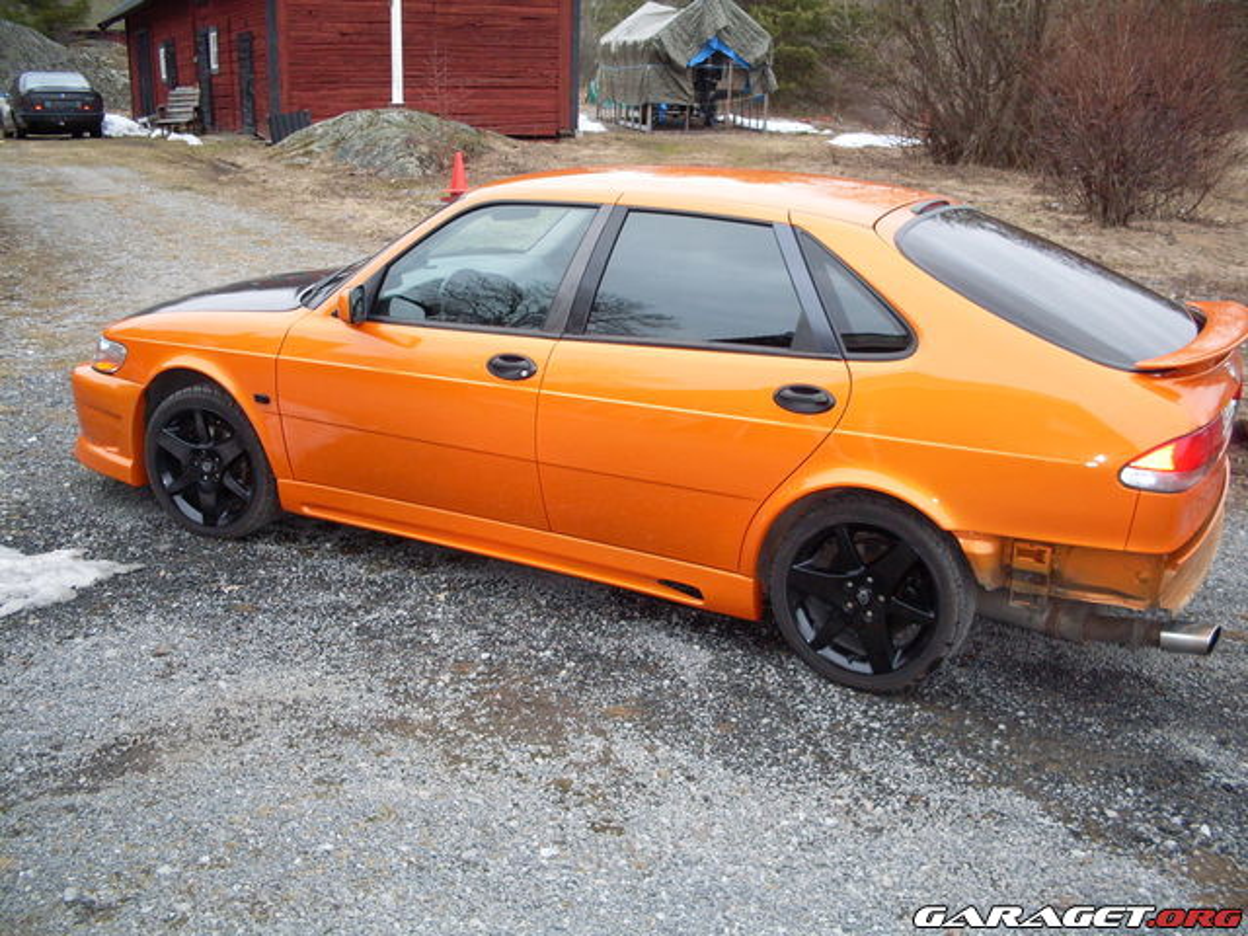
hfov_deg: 49.0
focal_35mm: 38
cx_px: 624
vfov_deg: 37.7
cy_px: 468
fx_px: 1370
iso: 120
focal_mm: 6.3
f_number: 2.8
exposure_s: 1/45
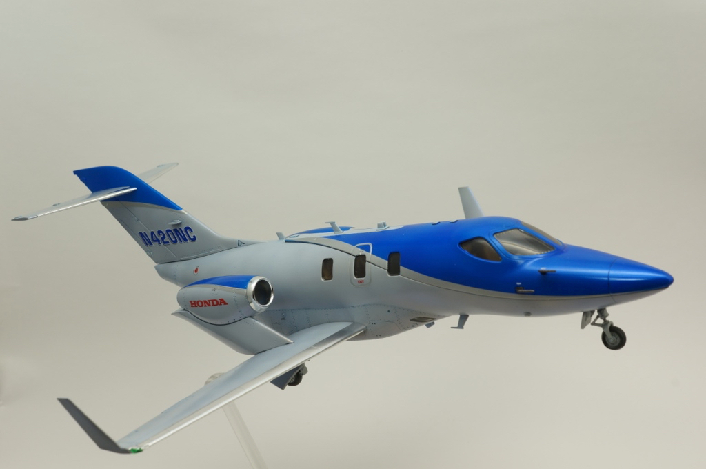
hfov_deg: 37.9
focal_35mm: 52
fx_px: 1028
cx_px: 353
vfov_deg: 25.7
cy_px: 234
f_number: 11
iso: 100
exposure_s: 1/4
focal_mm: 35
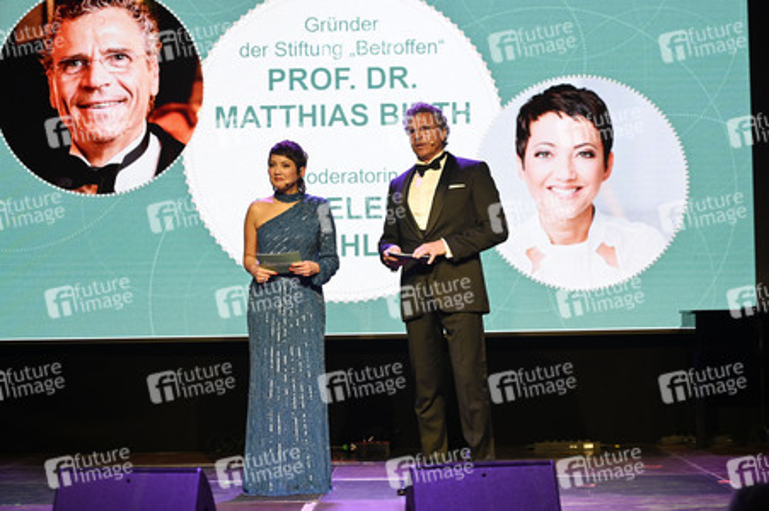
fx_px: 1494
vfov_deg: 19.4
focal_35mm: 70
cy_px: 256
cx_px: 384
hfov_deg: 28.9
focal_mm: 70
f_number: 2.8
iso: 400
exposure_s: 1/160
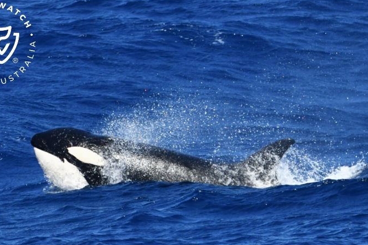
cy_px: 145
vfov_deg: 3.6
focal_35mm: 382
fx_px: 3903
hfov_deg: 5.4
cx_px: 170
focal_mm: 320
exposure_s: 1/8000
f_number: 5.6
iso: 1400
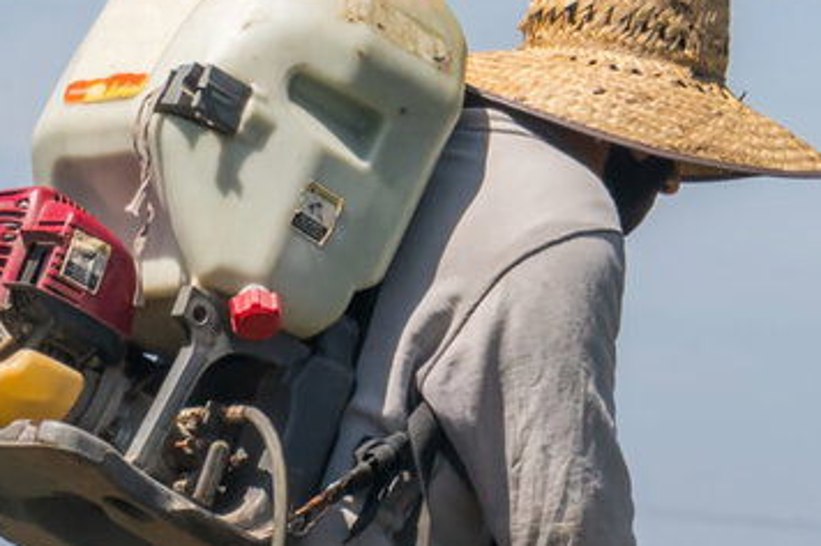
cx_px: 796
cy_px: 667
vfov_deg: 2.3
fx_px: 13448
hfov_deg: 3.5
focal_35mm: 590
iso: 400
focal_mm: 80
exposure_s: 1/800
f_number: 9
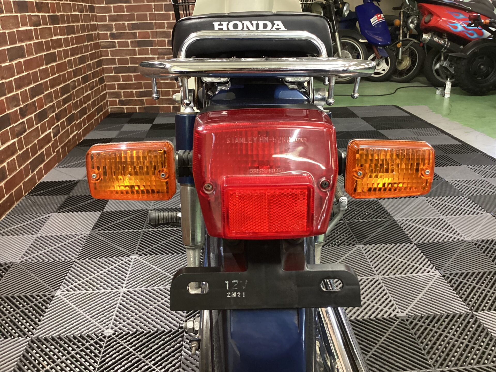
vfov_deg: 45.4
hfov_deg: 58.4
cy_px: 186
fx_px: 444
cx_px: 248
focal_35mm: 31
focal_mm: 3.3
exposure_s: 1/40
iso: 320
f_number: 2.4
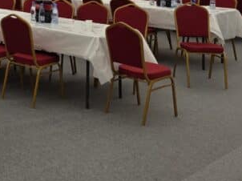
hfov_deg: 22.9
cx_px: -54
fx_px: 545
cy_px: -46
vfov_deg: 17.8
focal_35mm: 78
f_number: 1.7
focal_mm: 6.3
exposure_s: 1/1780
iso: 80
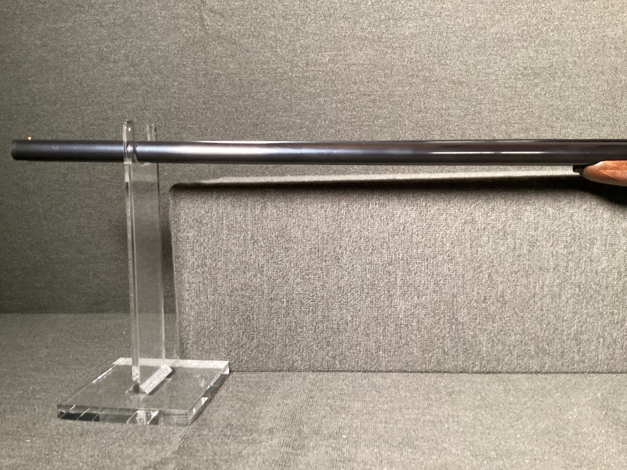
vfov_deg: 45.4
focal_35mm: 31
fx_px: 562
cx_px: 314
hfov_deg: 58.3
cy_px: 235
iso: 400
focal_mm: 3.3
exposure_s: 1/40
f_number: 2.4
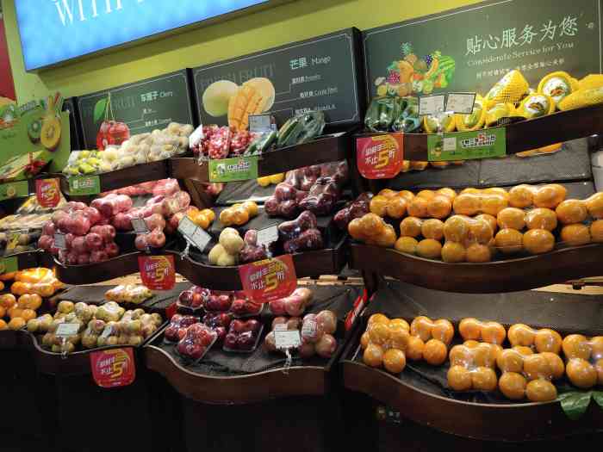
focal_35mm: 29
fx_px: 505
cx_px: 302
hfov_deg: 61.7
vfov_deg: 48.2
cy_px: 226
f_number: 1.8
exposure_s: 1/100
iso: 208
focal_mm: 4.27
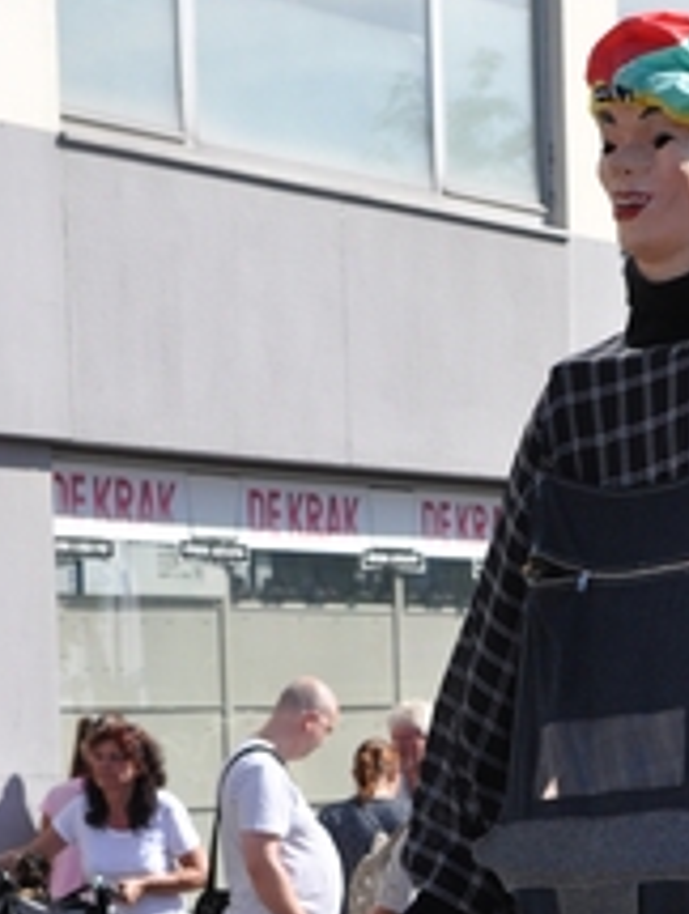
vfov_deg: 13.9
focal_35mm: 140
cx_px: 719
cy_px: 854
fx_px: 3713
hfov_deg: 10.5
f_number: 5
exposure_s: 1/1250
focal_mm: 35
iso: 400
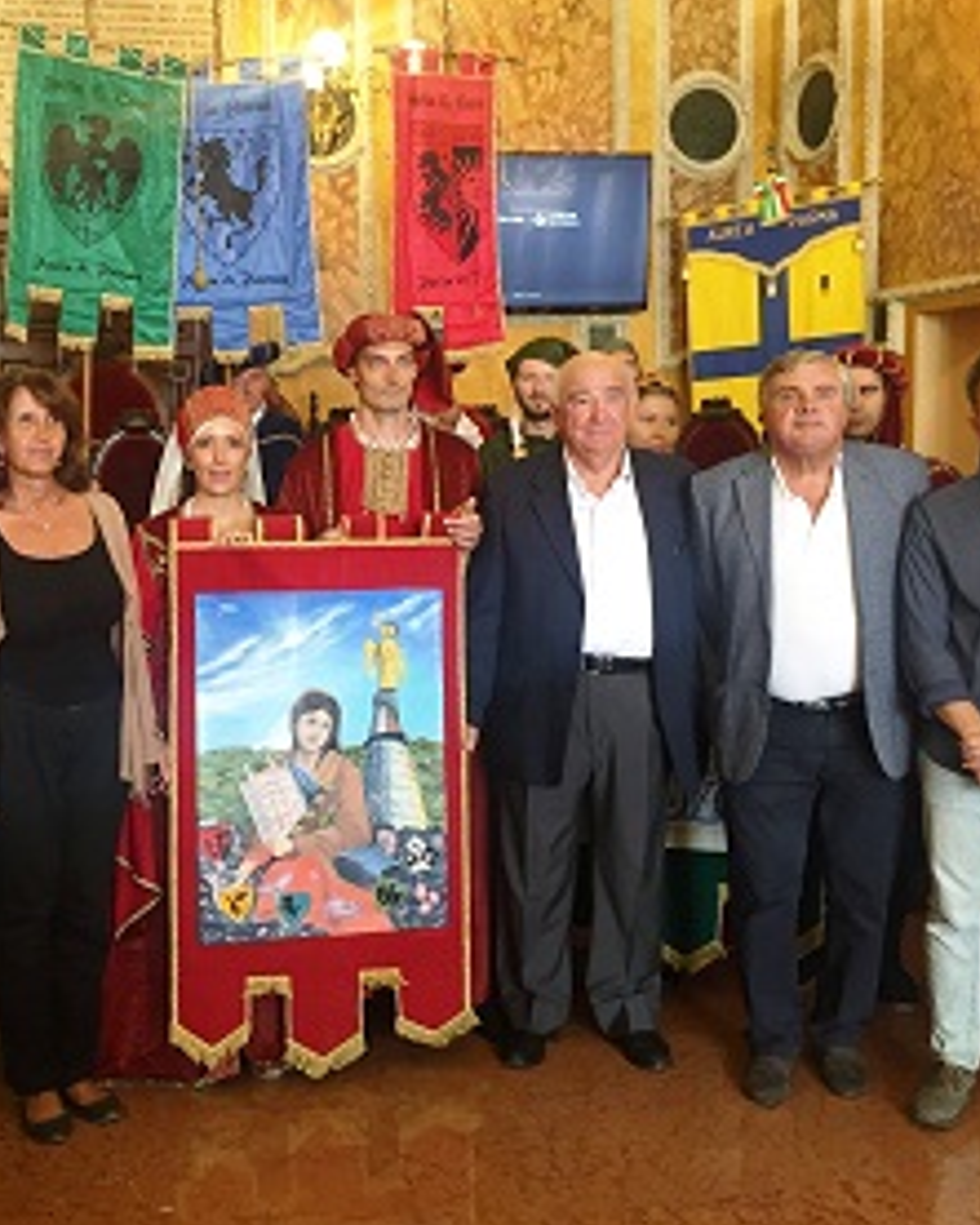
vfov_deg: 44.8
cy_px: 581
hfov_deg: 36.0
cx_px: 293
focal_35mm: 41
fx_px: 1486
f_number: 2.2
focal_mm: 4.15
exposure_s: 1/33
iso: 125
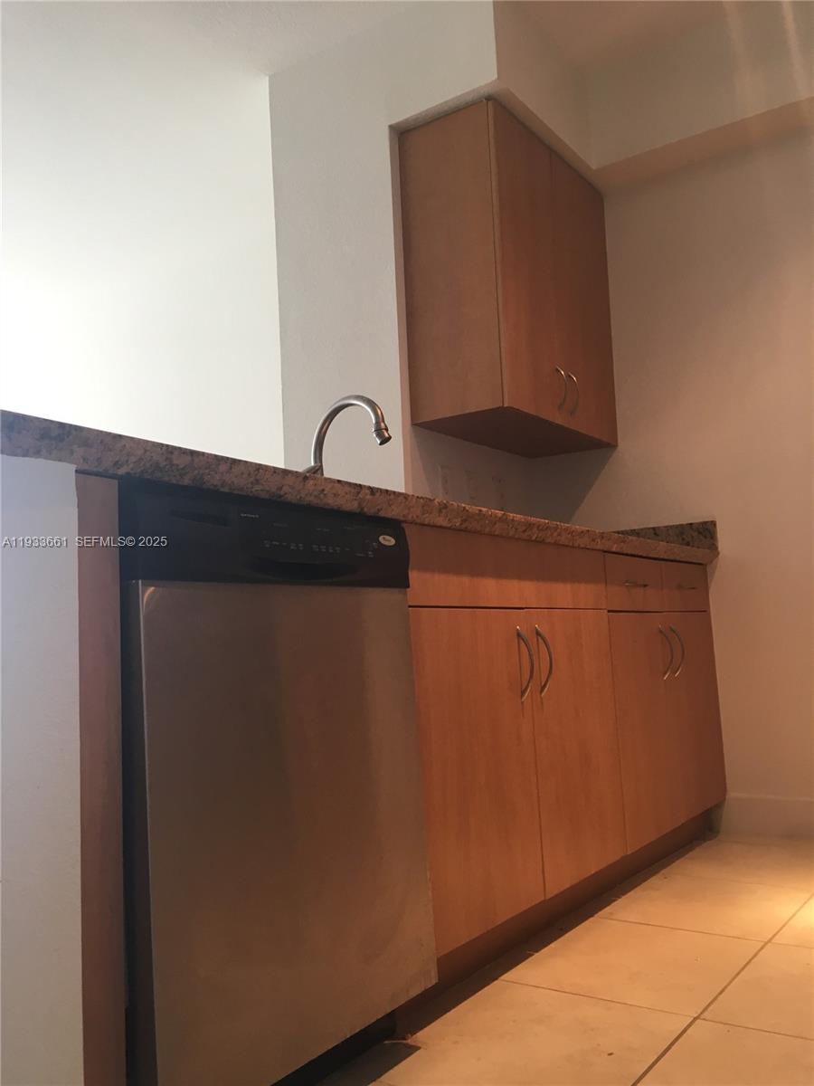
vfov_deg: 61.7
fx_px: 909
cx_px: 407
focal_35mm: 29
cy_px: 543
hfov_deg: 48.2
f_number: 2.2
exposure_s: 1/30
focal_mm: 4.15
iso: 50
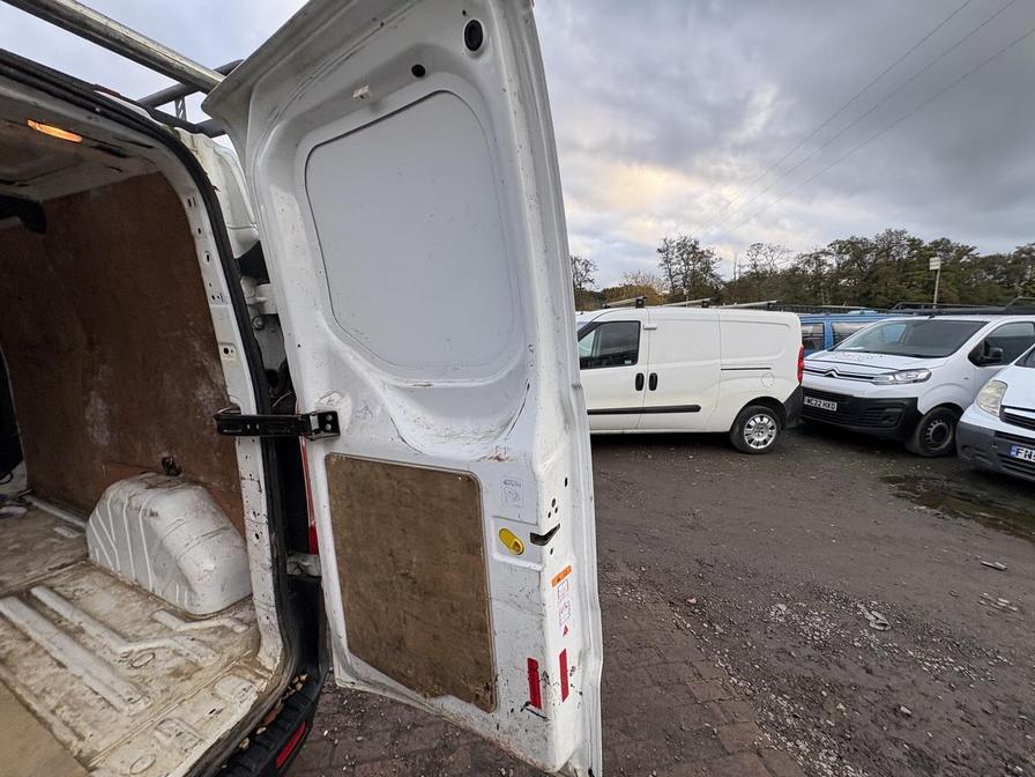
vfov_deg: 85.7
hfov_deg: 102.1
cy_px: 388
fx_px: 419
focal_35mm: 14
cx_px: 518
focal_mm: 2.22
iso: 40
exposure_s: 1/116
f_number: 2.2
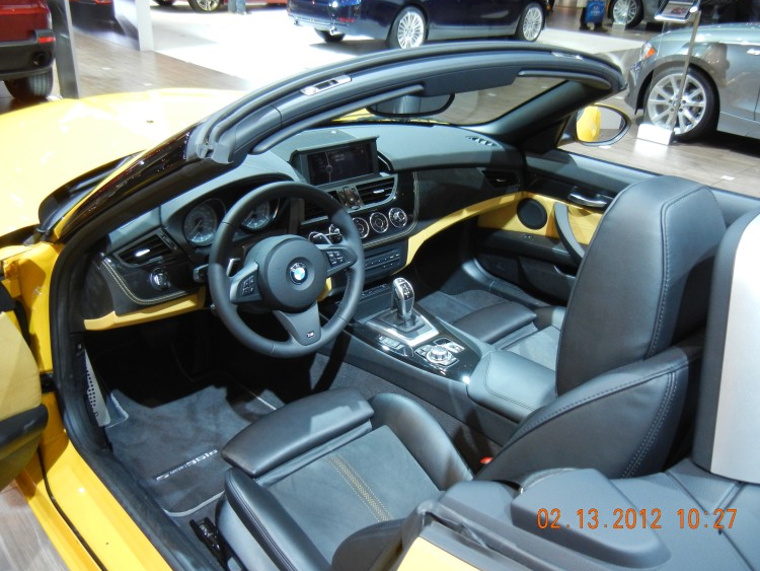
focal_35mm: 32
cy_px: 278
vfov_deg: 44.2
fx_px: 703
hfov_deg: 56.8
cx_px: 381
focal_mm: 5.4
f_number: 3.5
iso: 400
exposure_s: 1/43.6
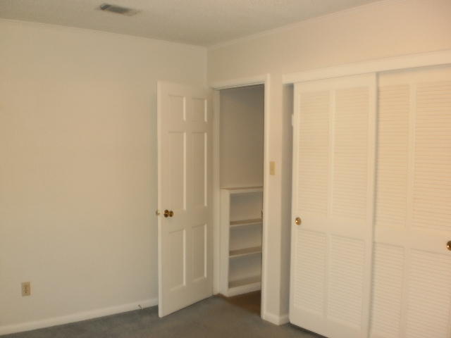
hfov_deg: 51.4
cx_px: 226
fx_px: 469
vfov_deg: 39.7
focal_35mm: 36
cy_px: 169
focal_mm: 6.3
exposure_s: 1/30
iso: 125
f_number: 3.1
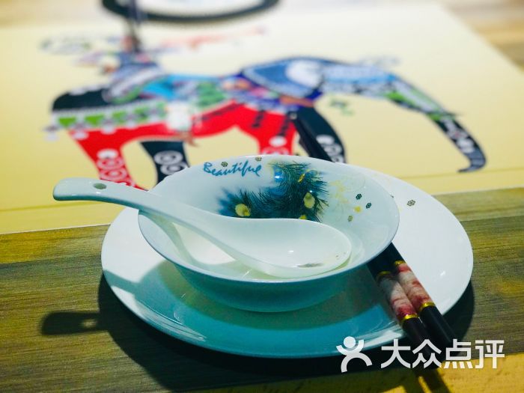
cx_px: 262
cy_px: 196
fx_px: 863
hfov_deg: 33.8
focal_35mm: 57
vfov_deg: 25.7
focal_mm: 6.6
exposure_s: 1/100
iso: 80
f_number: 2.8
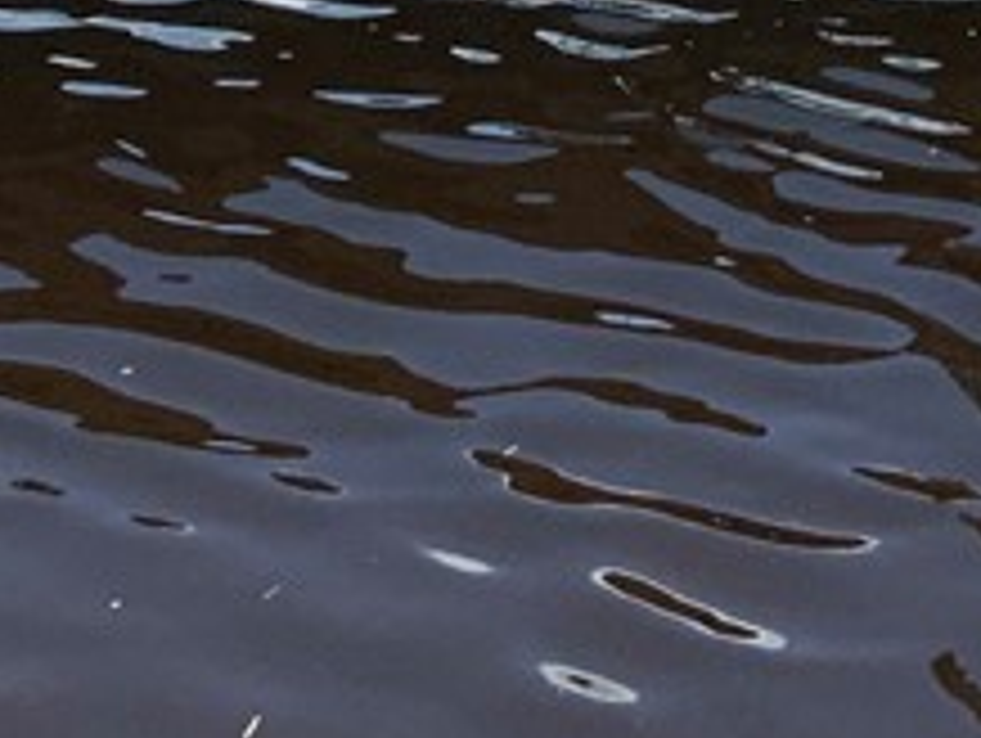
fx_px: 3858
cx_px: 702
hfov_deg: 14.4
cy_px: -765
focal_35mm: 136
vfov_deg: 10.1
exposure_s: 1/1786
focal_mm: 3
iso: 16
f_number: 1.8
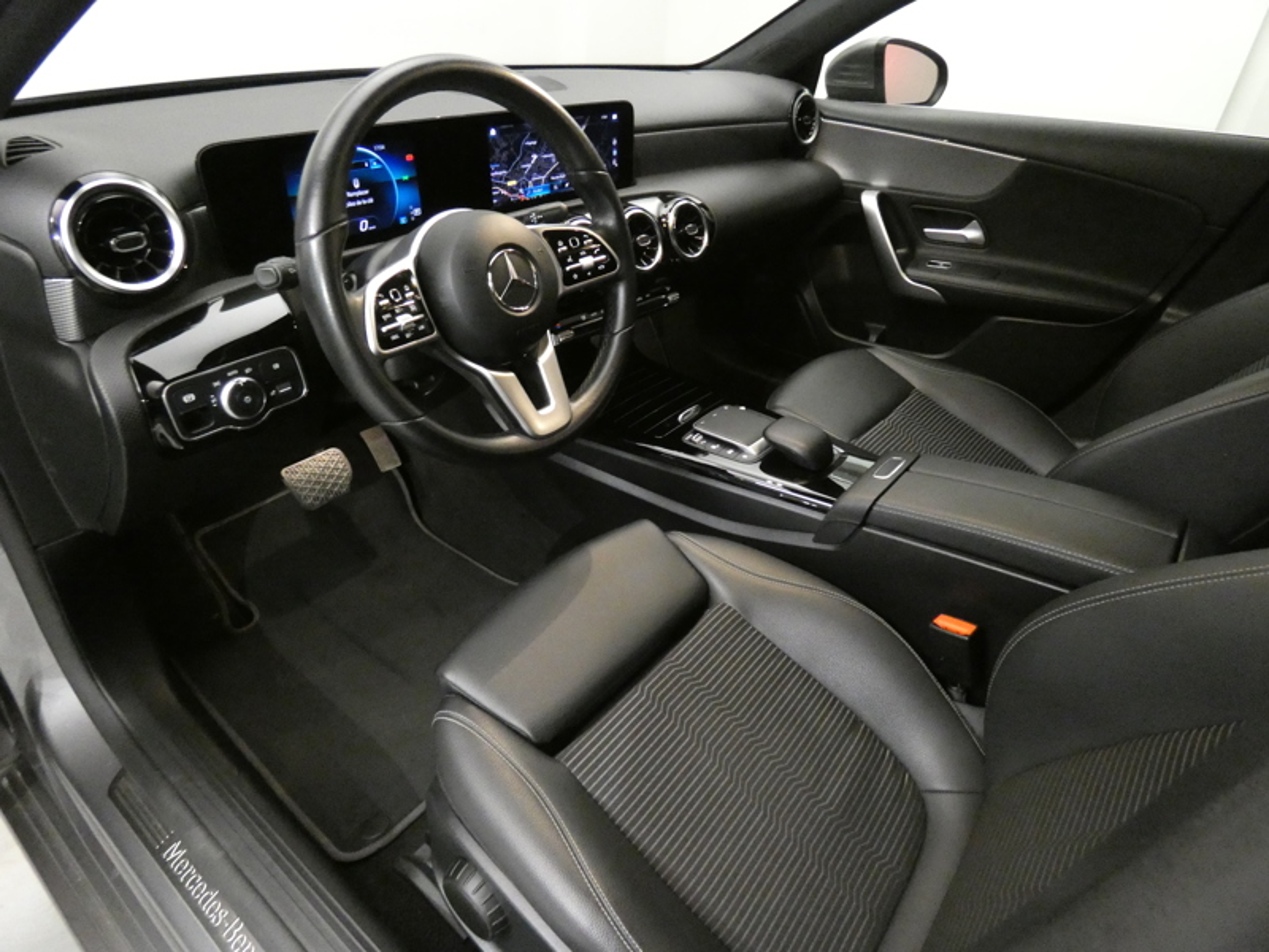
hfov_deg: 81.7
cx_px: 634
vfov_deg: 66.0
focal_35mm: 20
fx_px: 733
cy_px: 476
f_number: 2.8
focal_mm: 3.6
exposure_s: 1/25
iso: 1600
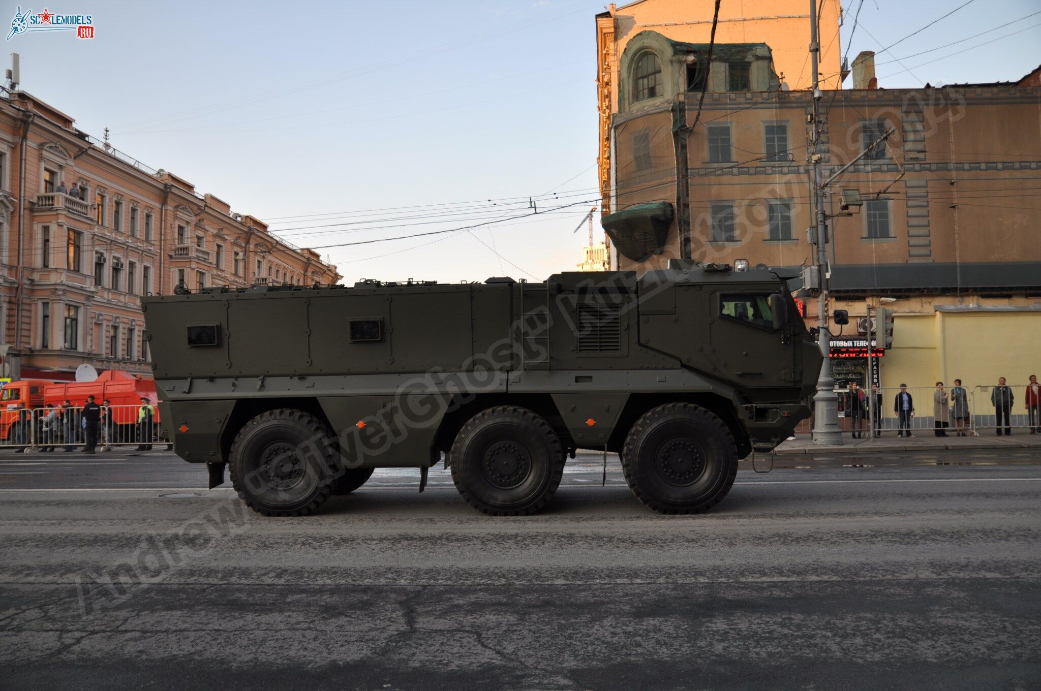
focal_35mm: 33
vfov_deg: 39.9
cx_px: 520
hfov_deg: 57.3
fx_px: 953
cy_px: 346
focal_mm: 22
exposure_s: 1/320
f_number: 2.8
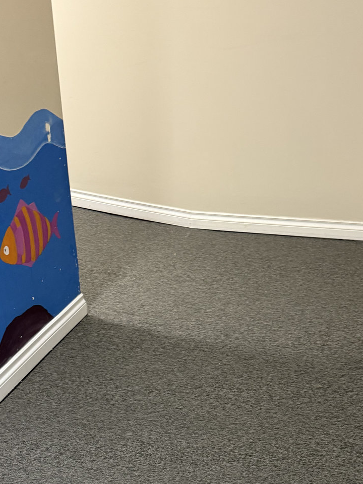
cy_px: 412
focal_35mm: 45
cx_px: 169
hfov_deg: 32.2
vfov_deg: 39.7
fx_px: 629
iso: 320
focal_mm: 6.76
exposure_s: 1/60
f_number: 1.78
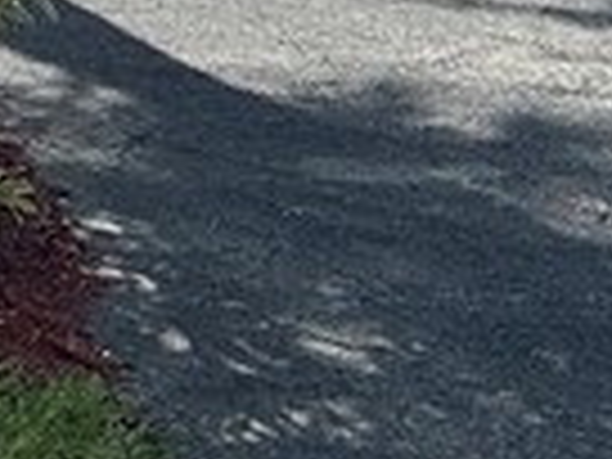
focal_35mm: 181
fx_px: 3200
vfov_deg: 8.0
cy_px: -306
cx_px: -590
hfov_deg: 10.1
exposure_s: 1/2882
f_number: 1.78
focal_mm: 6.86
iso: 80
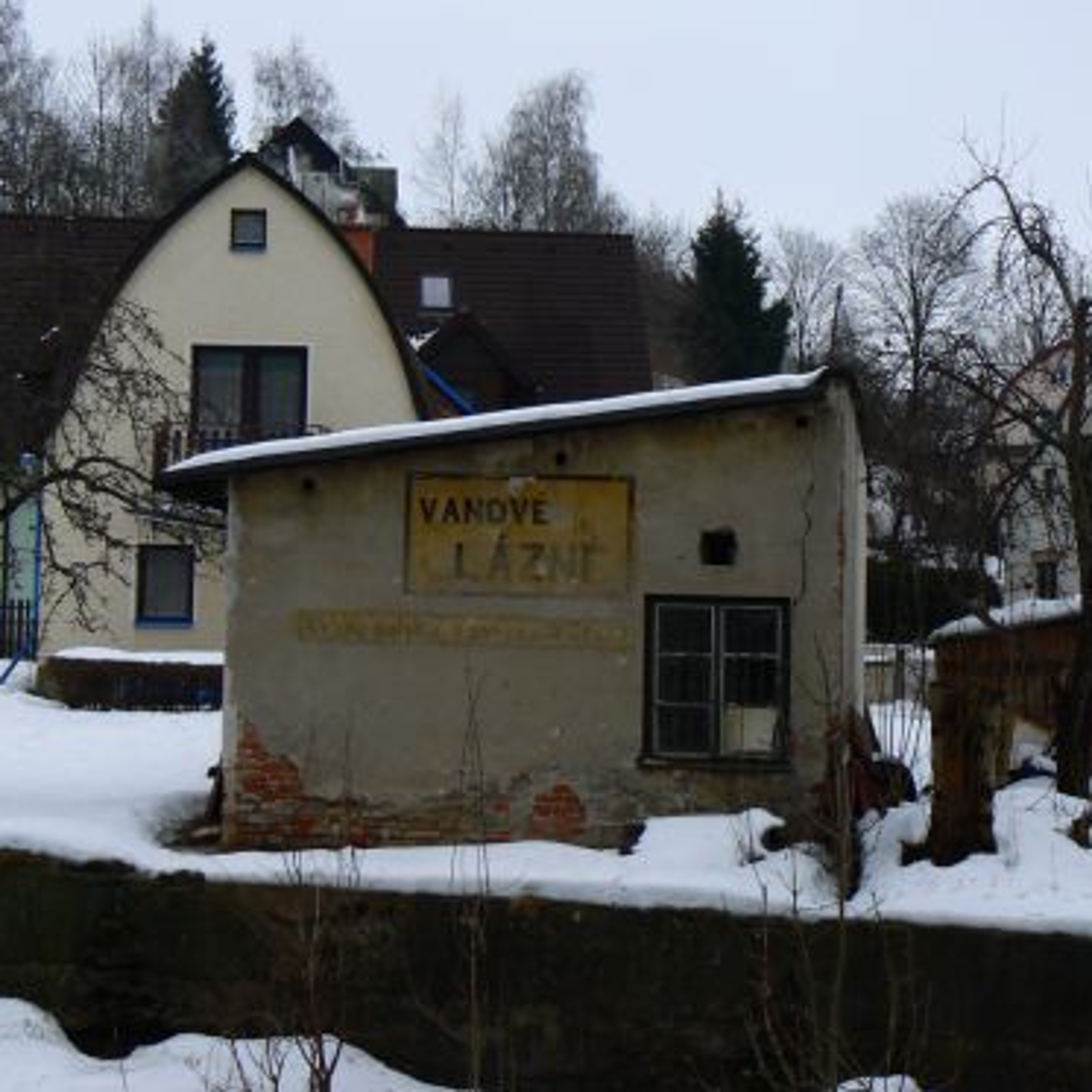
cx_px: 445
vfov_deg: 20.9
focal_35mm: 83
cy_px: 546
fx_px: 2962
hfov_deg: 20.9
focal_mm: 11.6
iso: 100
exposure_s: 1/250
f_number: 4.5
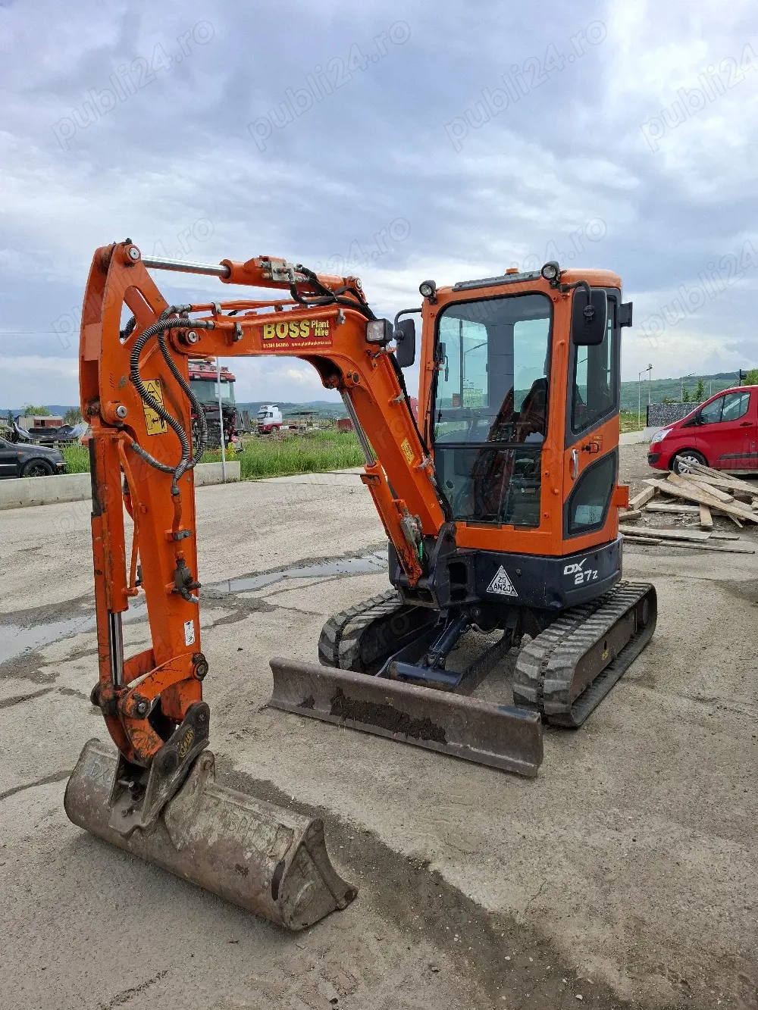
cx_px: 379
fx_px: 671
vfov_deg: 73.9
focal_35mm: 23
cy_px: 505
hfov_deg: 58.9
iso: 50
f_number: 1.8
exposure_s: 1/1429
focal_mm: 5.54
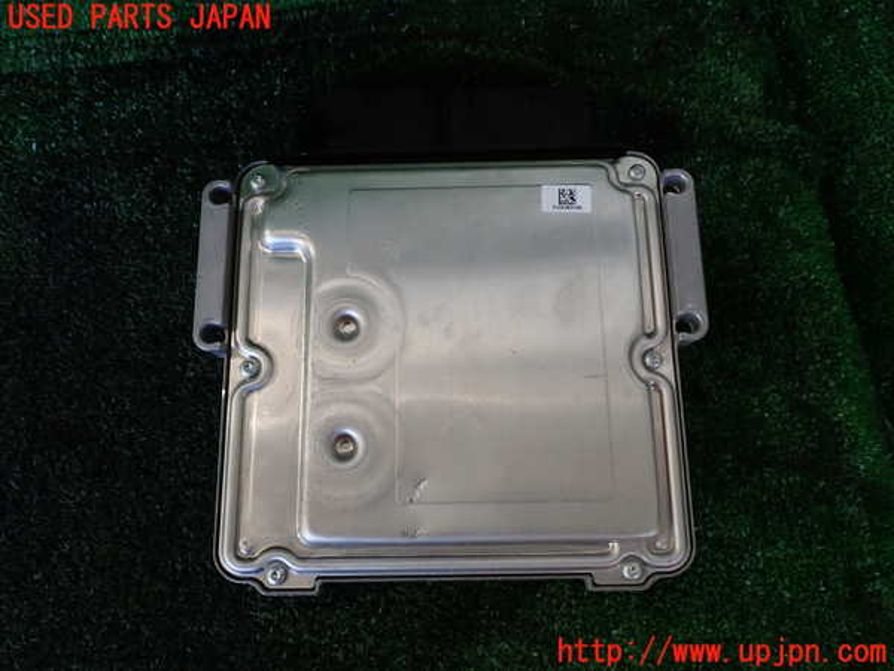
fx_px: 775
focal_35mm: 30
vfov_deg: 46.8
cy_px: 336
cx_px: 447
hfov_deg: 60.0
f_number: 3.2
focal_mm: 5.4
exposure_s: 1/60
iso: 100
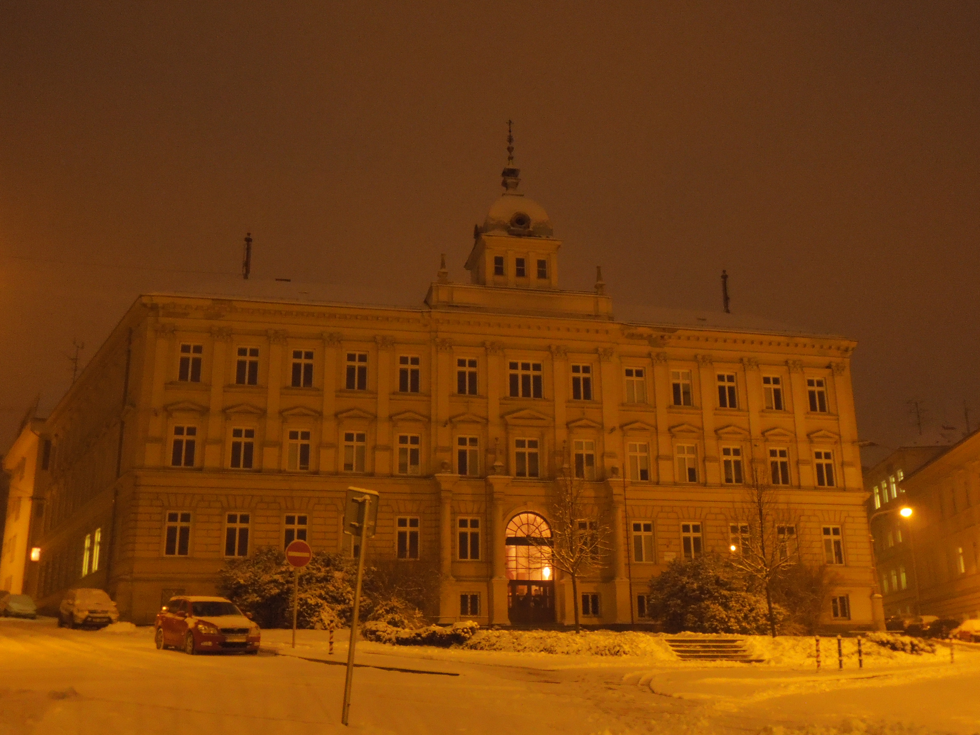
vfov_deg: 40.7
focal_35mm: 35
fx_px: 991
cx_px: 490
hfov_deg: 52.6
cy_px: 368
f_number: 3.7
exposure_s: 1/5
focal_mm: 6.3
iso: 800
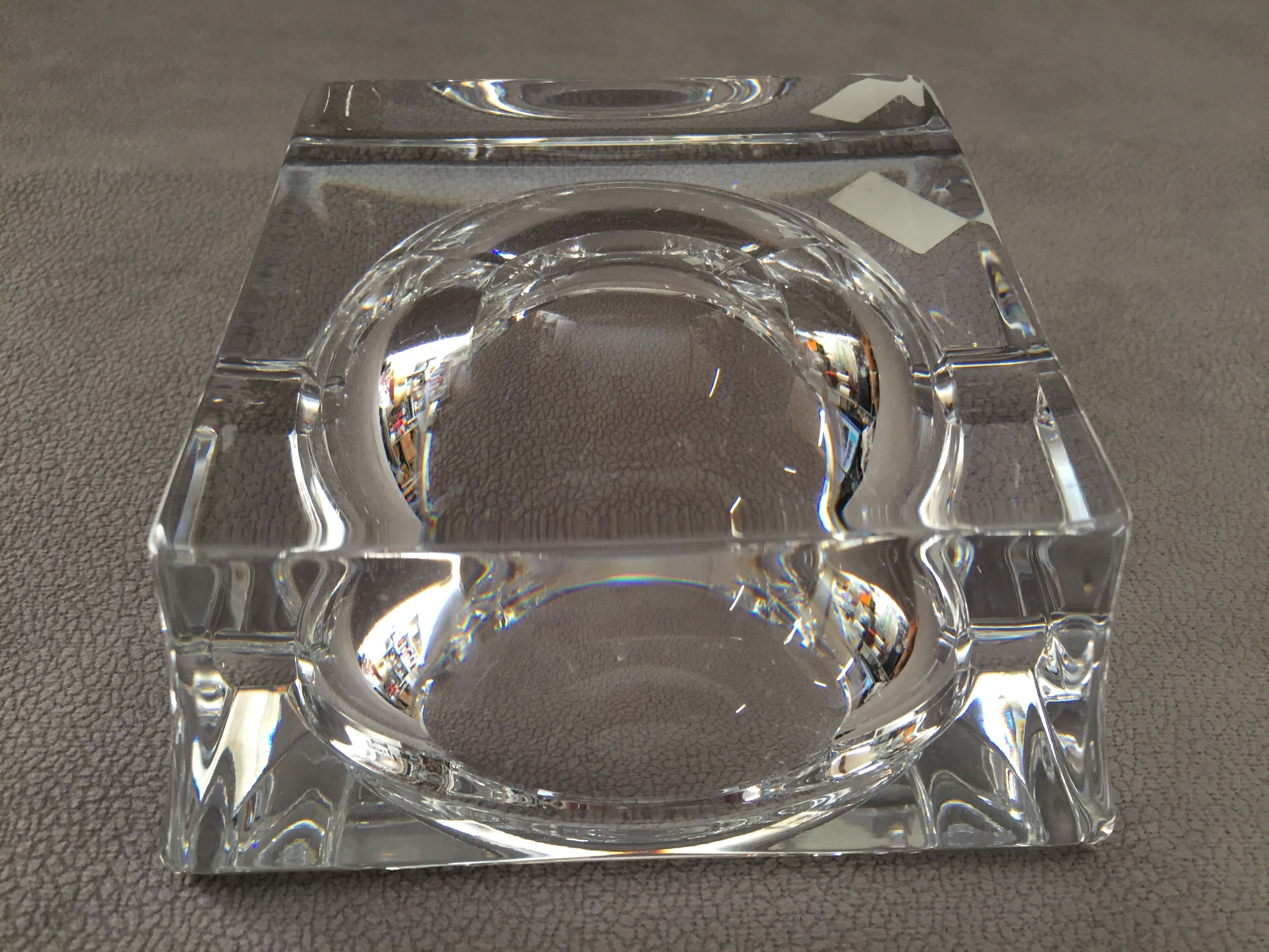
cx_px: 634
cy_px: 476
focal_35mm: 29
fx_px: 1063
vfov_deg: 48.2
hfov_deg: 61.7
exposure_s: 1/33
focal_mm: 4.15
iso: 50
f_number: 2.2
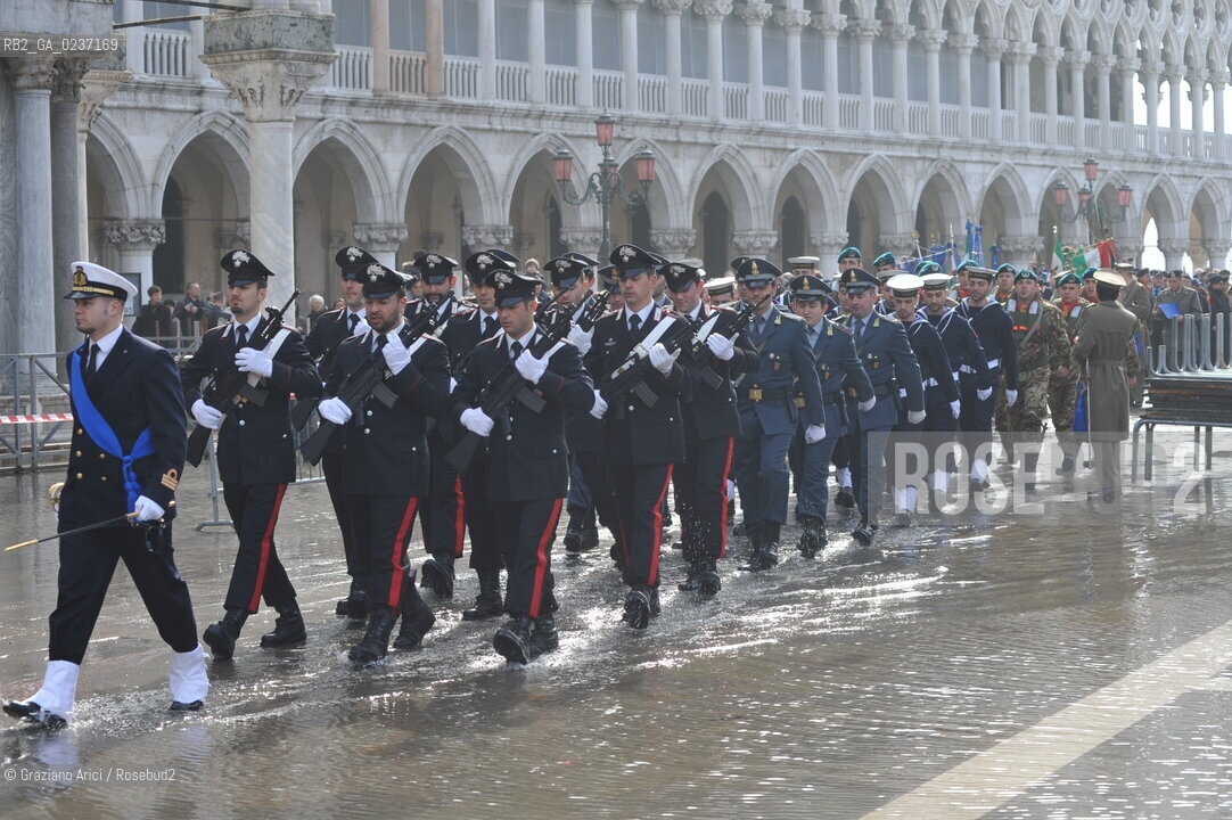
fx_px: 2736
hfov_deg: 25.4
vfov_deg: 17.0
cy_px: 410
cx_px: 616
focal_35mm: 80
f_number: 7.1
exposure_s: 1/200
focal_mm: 80
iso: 200
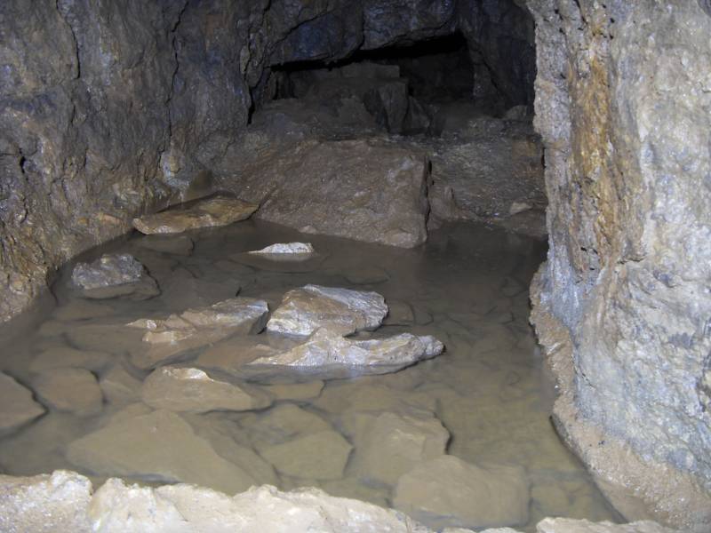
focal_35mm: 39
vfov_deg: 36.8
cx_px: 356
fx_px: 801
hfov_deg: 47.9
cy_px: 266
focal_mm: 6.6
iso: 80
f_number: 3.5
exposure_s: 6
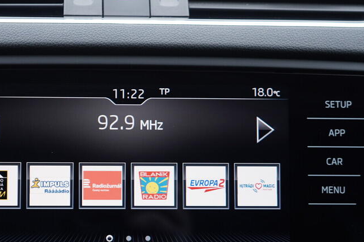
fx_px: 576
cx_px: 110
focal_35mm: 57
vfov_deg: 23.5
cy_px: 189
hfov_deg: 34.6
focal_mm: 24
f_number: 2.8
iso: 200
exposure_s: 1/40
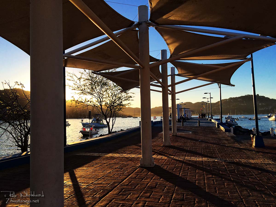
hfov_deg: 61.7
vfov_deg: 48.2
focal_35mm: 29
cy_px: 104
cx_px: 138
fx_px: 231
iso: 32
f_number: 2.2
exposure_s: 1/1244
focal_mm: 4.15
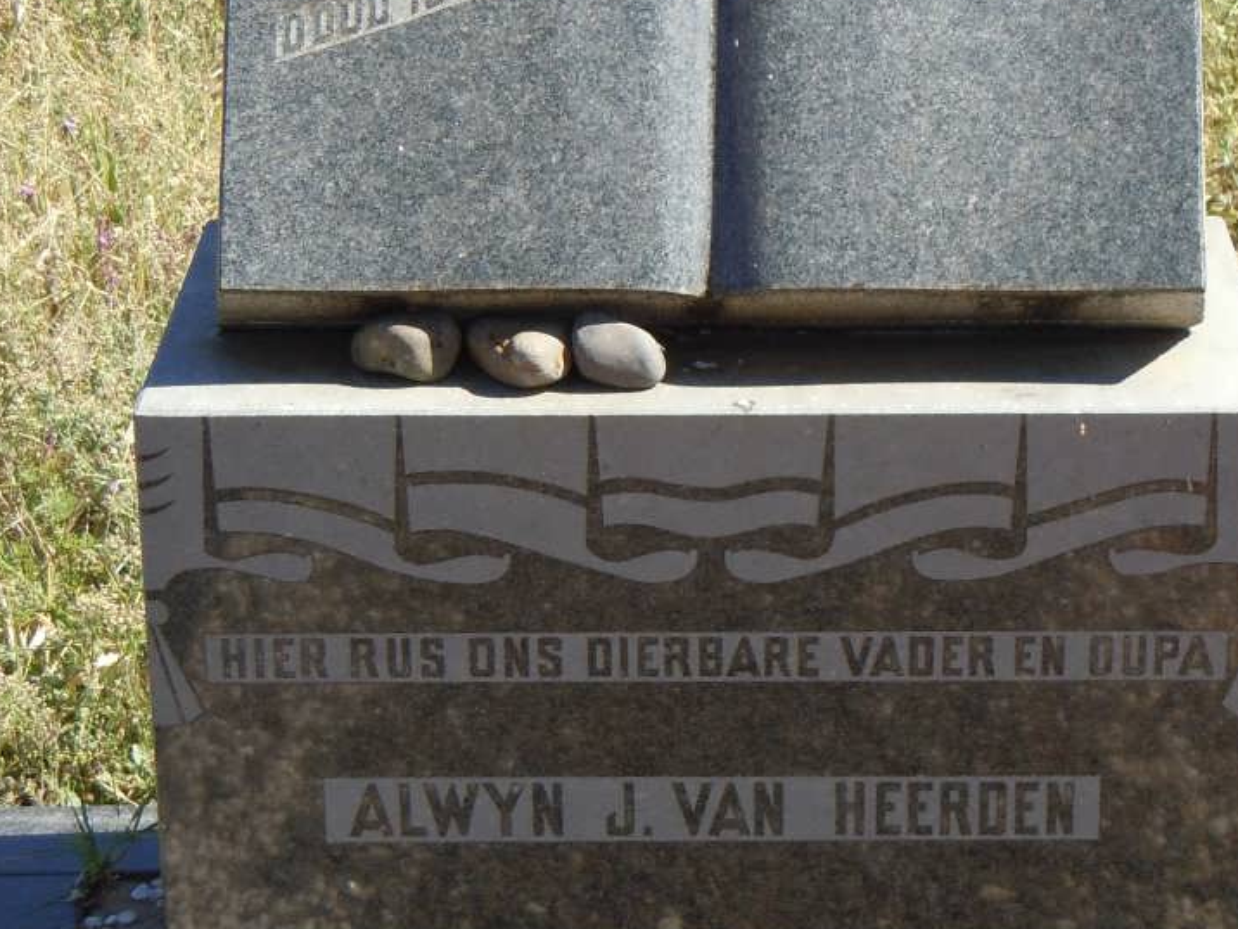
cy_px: 337
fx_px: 4077
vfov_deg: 13.0
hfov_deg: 17.2
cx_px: 752
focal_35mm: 114
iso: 200
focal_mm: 12.2
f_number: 4.1
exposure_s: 1/640
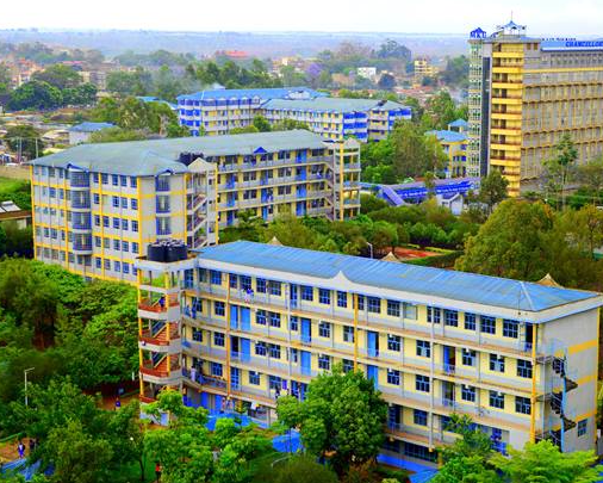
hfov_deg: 26.7
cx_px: 349
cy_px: 249
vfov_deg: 21.6
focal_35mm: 71
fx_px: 1267
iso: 160
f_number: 2.8
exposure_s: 1/500
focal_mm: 52
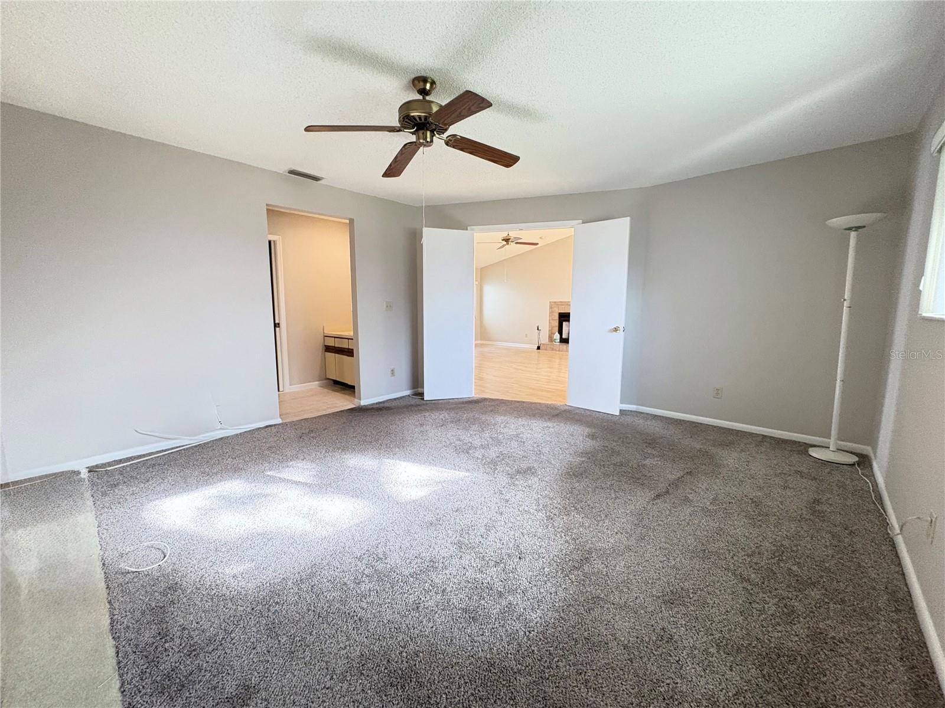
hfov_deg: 102.1
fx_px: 382
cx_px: 472
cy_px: 354
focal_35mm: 14
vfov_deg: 85.7
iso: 640
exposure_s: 1/40
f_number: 2.2
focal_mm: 2.22
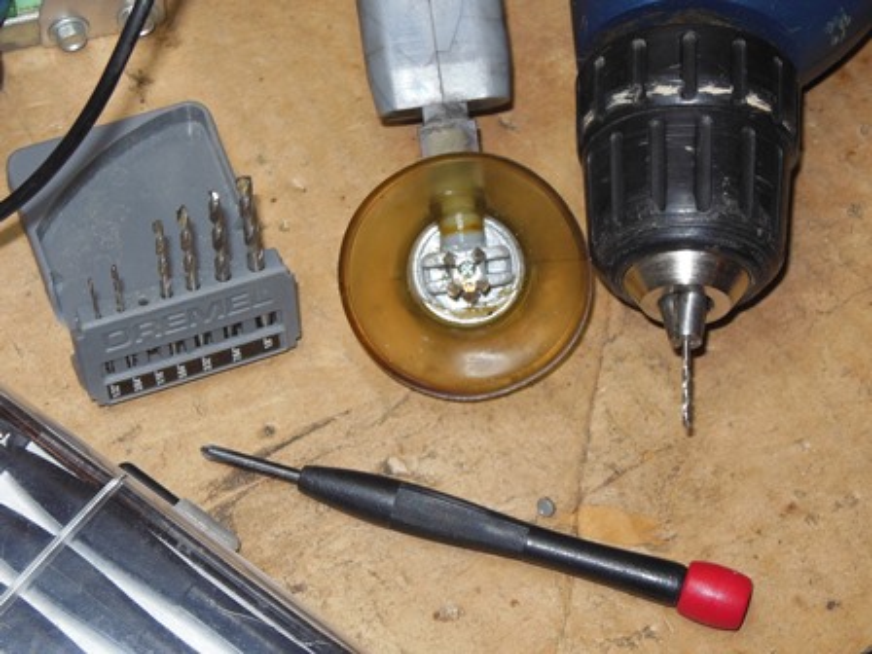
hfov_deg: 25.7
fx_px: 1914
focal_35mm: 76
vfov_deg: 19.4
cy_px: 327
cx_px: 436
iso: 200
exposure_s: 1/60
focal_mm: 13.6
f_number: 4.4
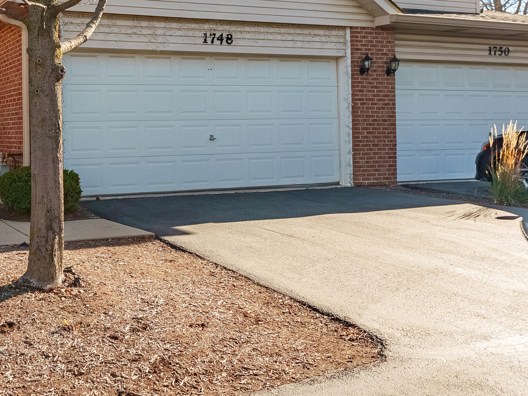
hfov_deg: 43.5
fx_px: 600
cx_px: 57
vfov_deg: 36.0
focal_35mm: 39
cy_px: 122
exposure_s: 1/8000
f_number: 7.1
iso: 200
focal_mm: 22.8
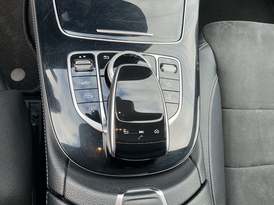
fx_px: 230
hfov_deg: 61.7
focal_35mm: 29
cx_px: 137
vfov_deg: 48.2
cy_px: 102
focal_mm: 3
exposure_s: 1/120
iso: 50
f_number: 1.8
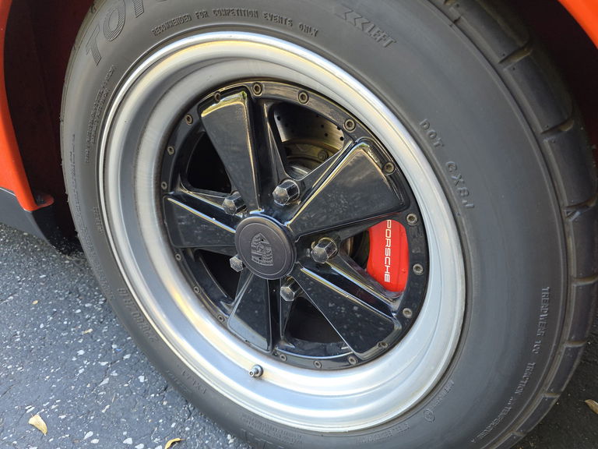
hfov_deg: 73.9
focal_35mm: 23
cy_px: 224
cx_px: 299
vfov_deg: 58.9
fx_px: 397
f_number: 1.7
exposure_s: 1/180
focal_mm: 6.3
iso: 160
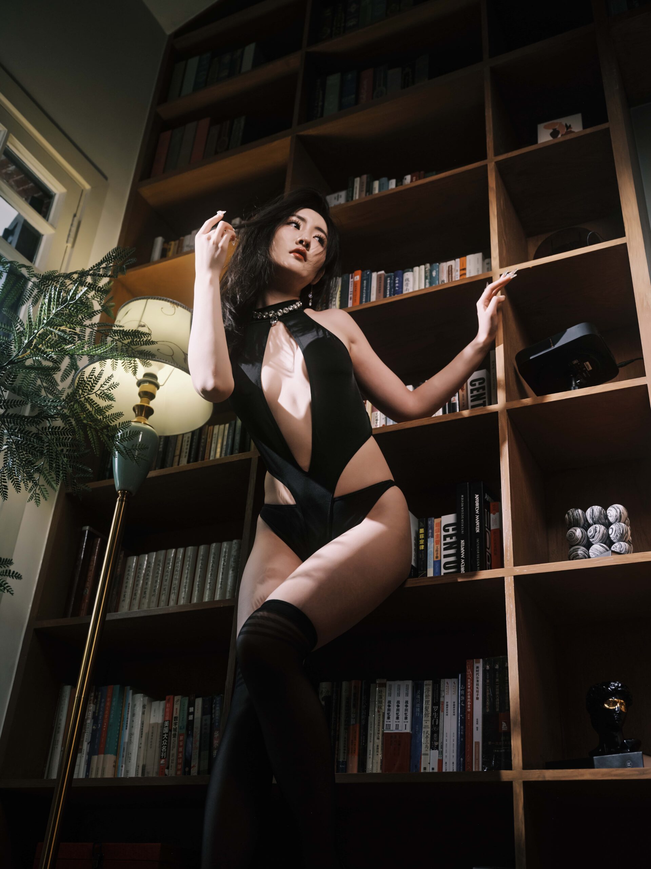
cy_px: 434
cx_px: 326
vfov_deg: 51.4
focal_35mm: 36
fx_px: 903
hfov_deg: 39.7
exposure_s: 1/100
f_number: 4
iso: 1600
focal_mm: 45
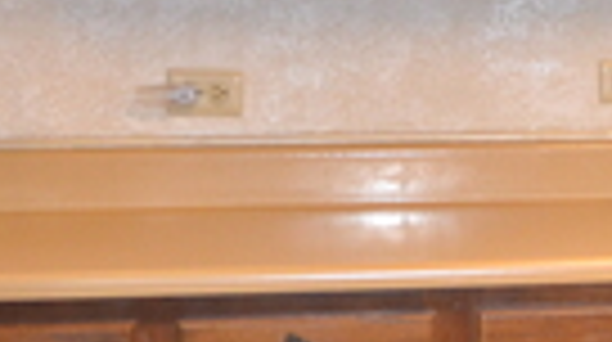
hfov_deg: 14.2
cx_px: 1116
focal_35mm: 133
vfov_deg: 9.1
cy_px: 158
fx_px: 2155
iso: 800
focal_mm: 18
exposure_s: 1/60
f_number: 3.5
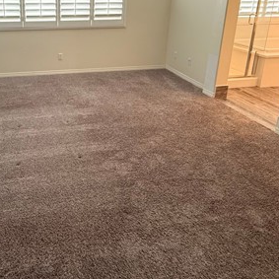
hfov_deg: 54.5
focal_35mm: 28
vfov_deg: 53.3
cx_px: 68
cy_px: 53
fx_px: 255
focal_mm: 2.22
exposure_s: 1/60
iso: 400
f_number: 2.2
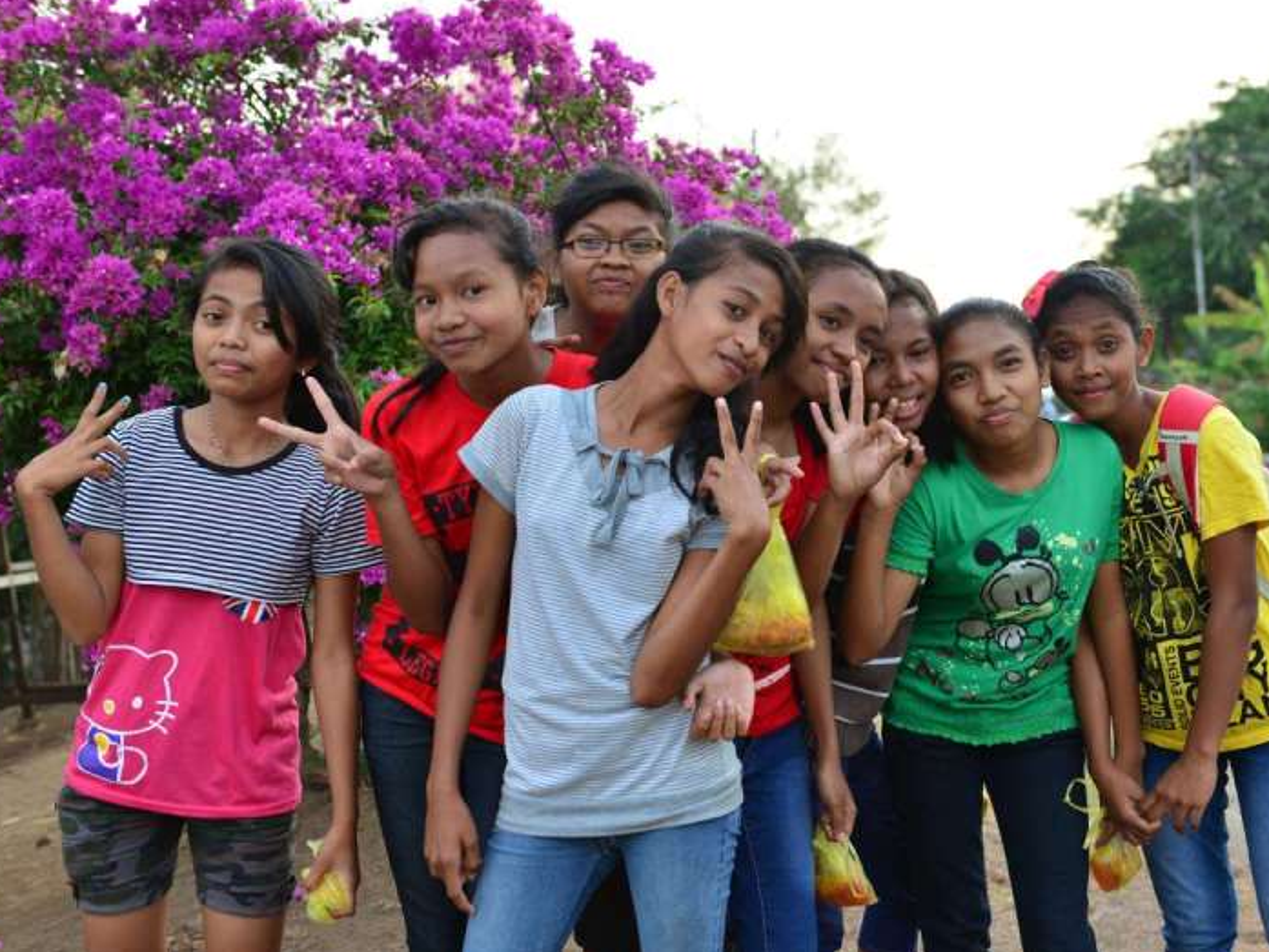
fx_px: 1943
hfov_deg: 36.1
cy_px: 473
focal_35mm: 53
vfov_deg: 27.5
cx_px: 703
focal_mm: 48
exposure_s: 1/80
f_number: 4.5
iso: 250
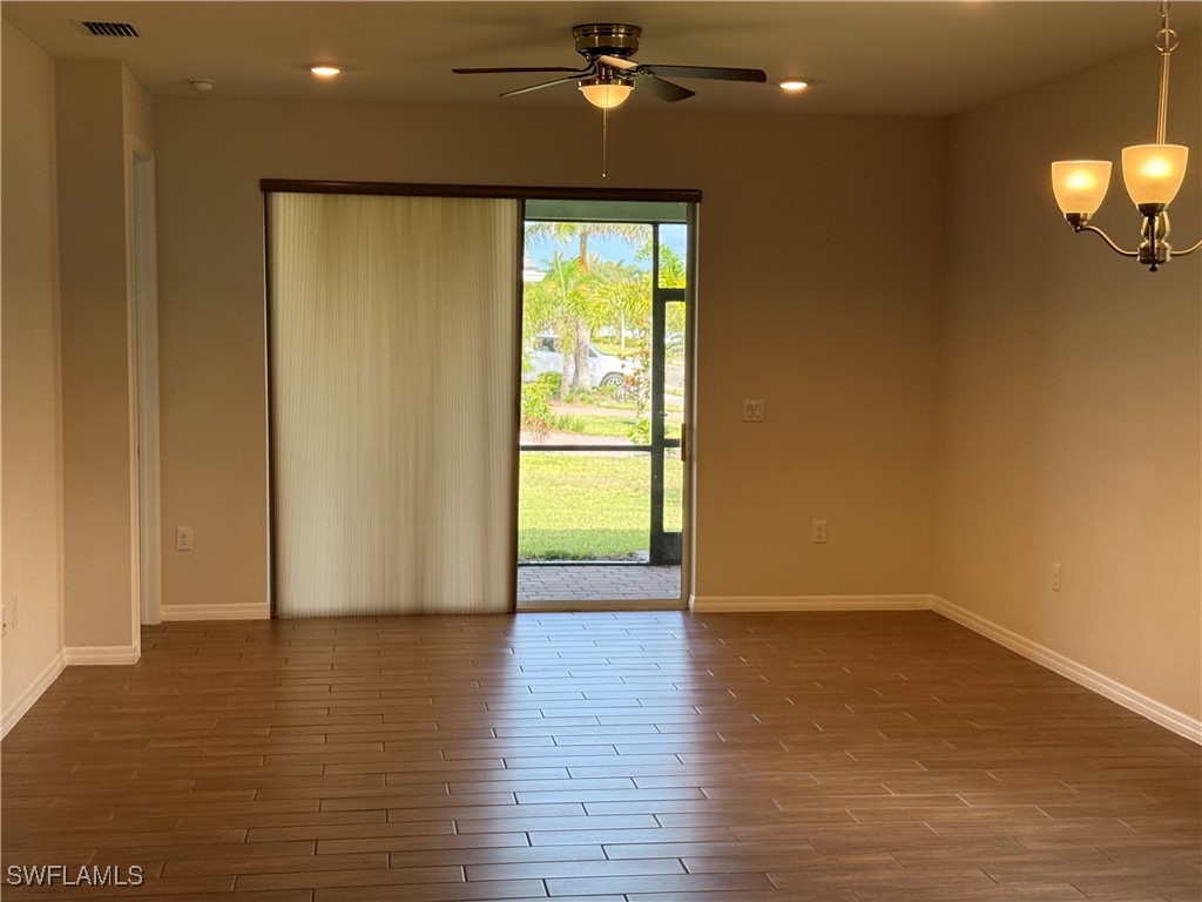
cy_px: 451
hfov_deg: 39.7
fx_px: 1667
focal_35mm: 48
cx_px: 601
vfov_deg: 30.3
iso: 100
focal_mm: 6.76
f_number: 1.78
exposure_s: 1/240
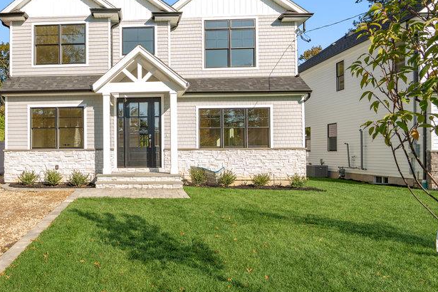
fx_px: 316
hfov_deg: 65.6
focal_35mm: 26
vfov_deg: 49.4
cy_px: 126
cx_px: 115
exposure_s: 1/250
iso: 64
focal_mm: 16
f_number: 5.6
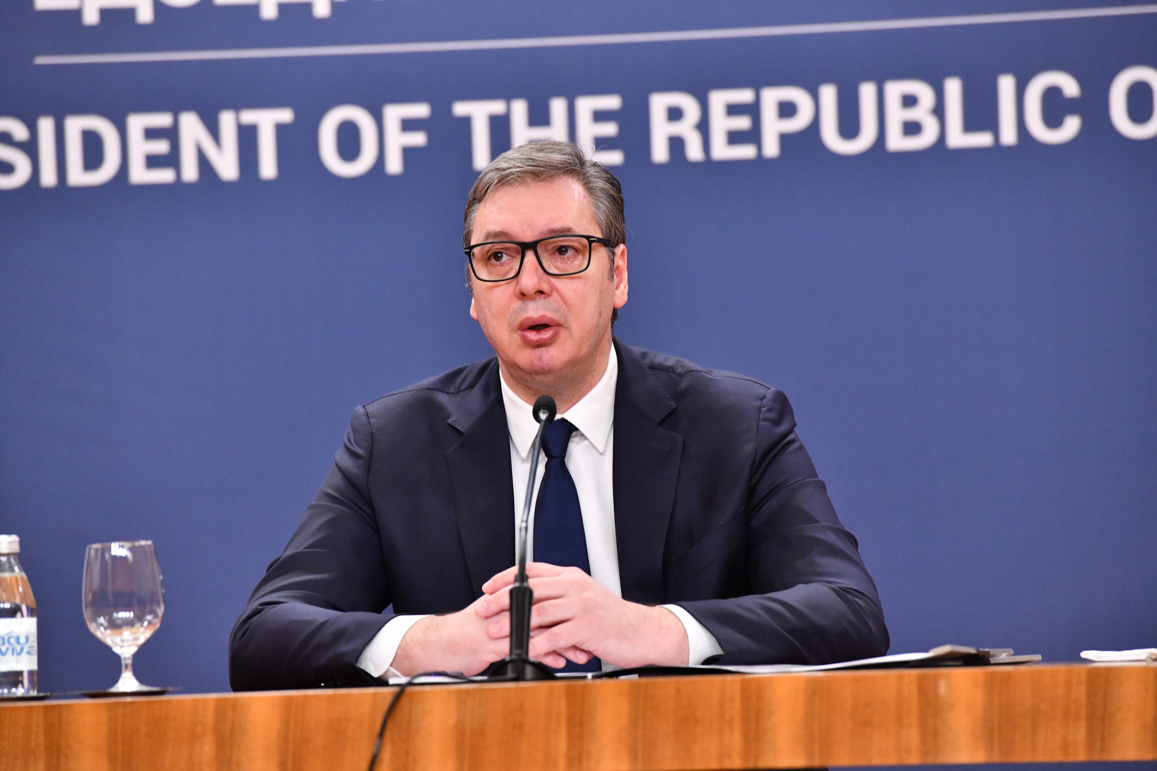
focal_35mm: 200
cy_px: 386
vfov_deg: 6.9
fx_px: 6427
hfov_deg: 10.3
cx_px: 578
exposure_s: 1/250
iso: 2500
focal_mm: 200
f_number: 5.6
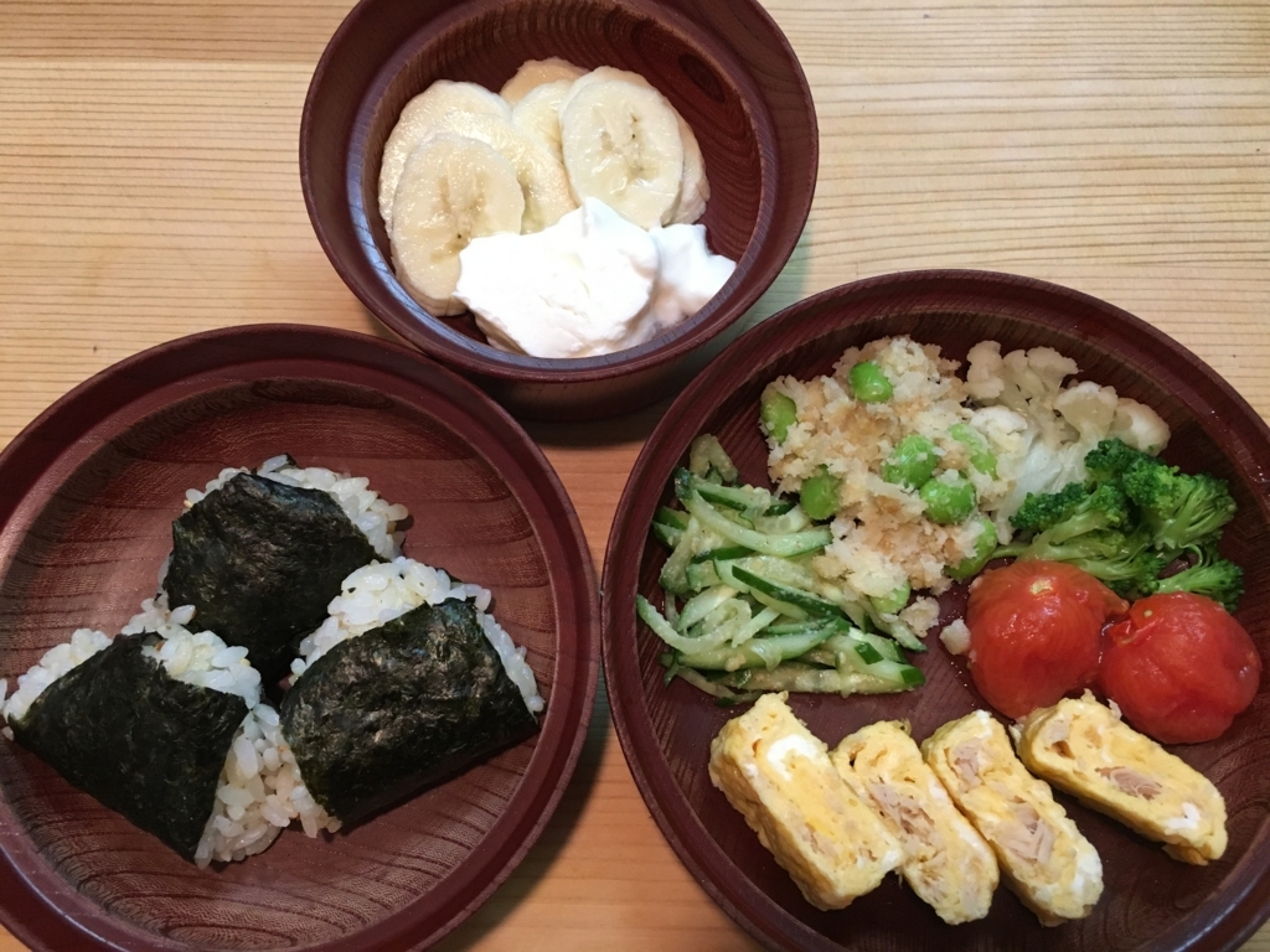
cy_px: 476
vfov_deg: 48.2
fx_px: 1064
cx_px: 635
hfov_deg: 61.7
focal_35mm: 29
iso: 160
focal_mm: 4.15
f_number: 2.2
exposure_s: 1/30
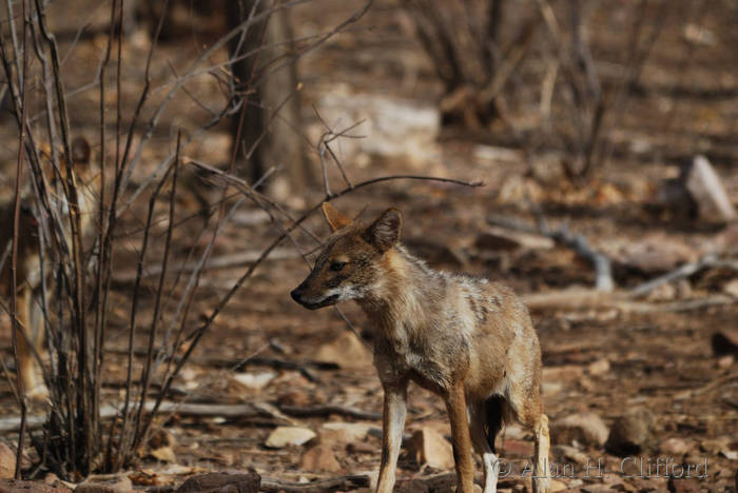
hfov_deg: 3.4
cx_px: 369
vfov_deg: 2.3
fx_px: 12310
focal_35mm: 600
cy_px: 246
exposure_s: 1/400
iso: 220
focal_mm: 400
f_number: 5.6
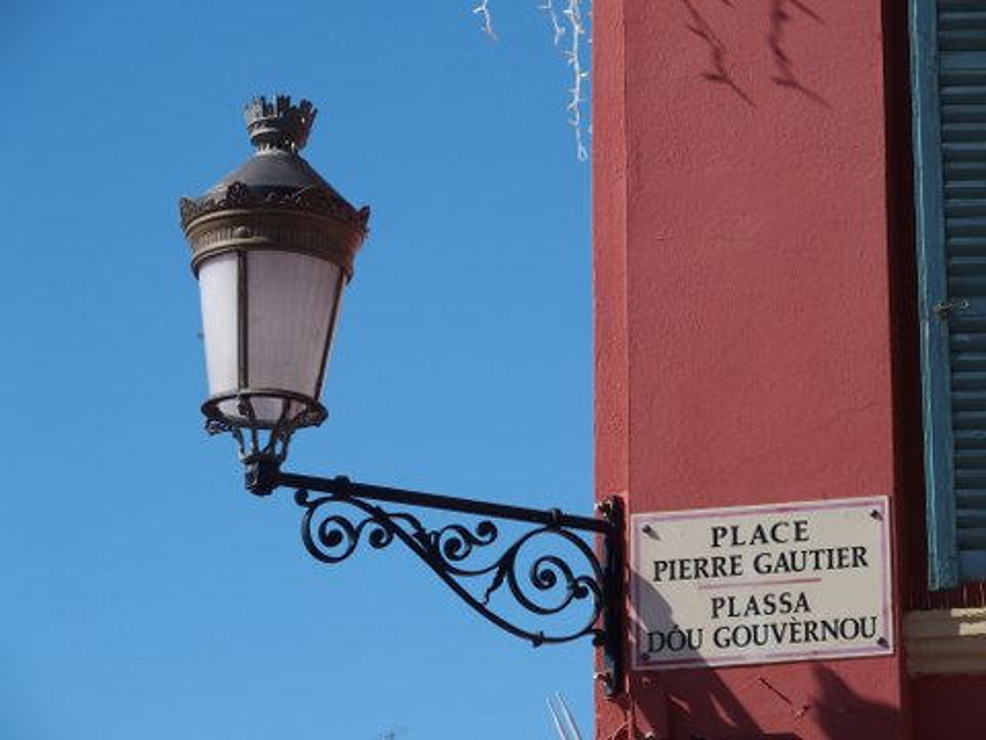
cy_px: 370
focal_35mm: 150
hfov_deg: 13.2
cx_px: 493
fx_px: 4273
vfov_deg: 9.9
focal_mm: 31.8
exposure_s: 1/800
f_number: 4.5
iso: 100
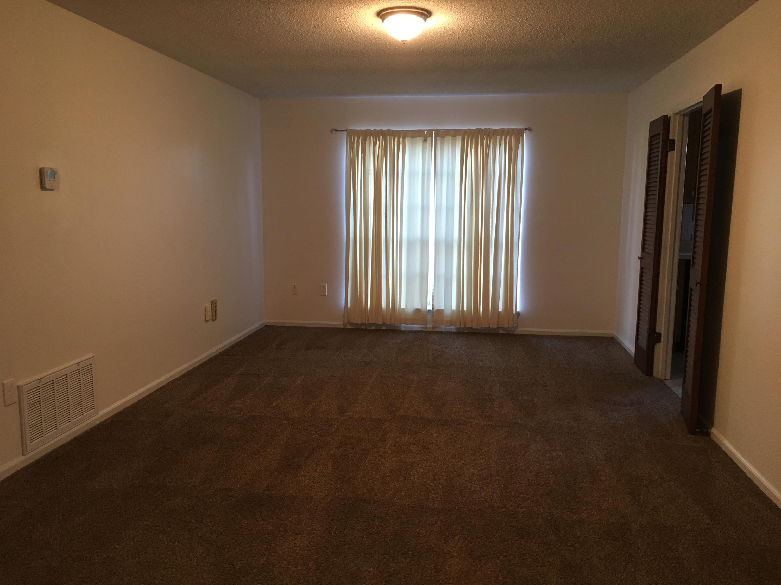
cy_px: 292
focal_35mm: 29
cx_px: 390
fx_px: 654
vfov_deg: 48.2
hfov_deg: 61.7
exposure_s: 1/30
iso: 80
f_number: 2.2
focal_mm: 4.15
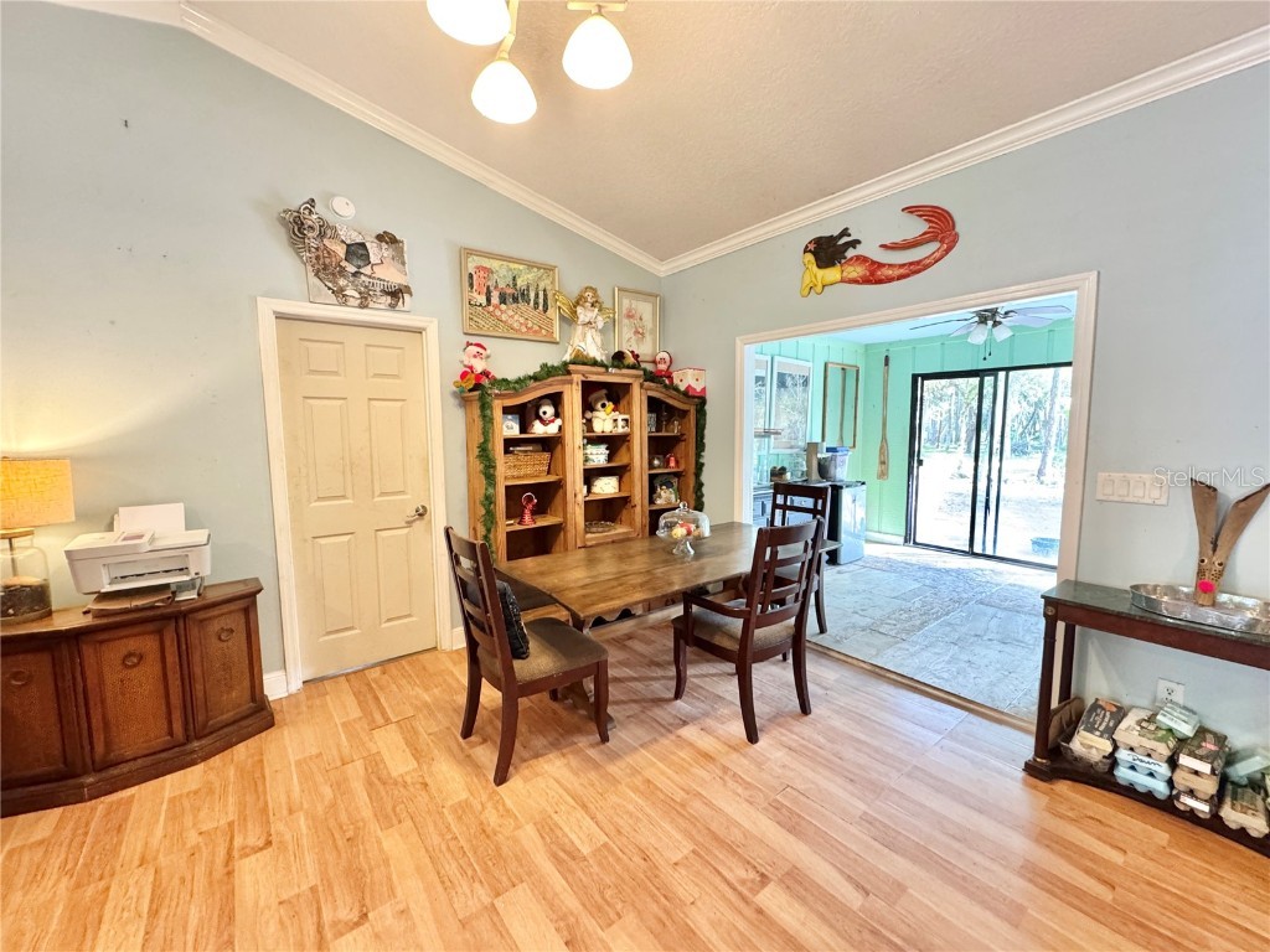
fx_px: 514
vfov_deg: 85.7
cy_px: 476
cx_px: 635
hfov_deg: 102.1
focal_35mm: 14
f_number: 2.2
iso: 500
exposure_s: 1/60
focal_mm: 2.22
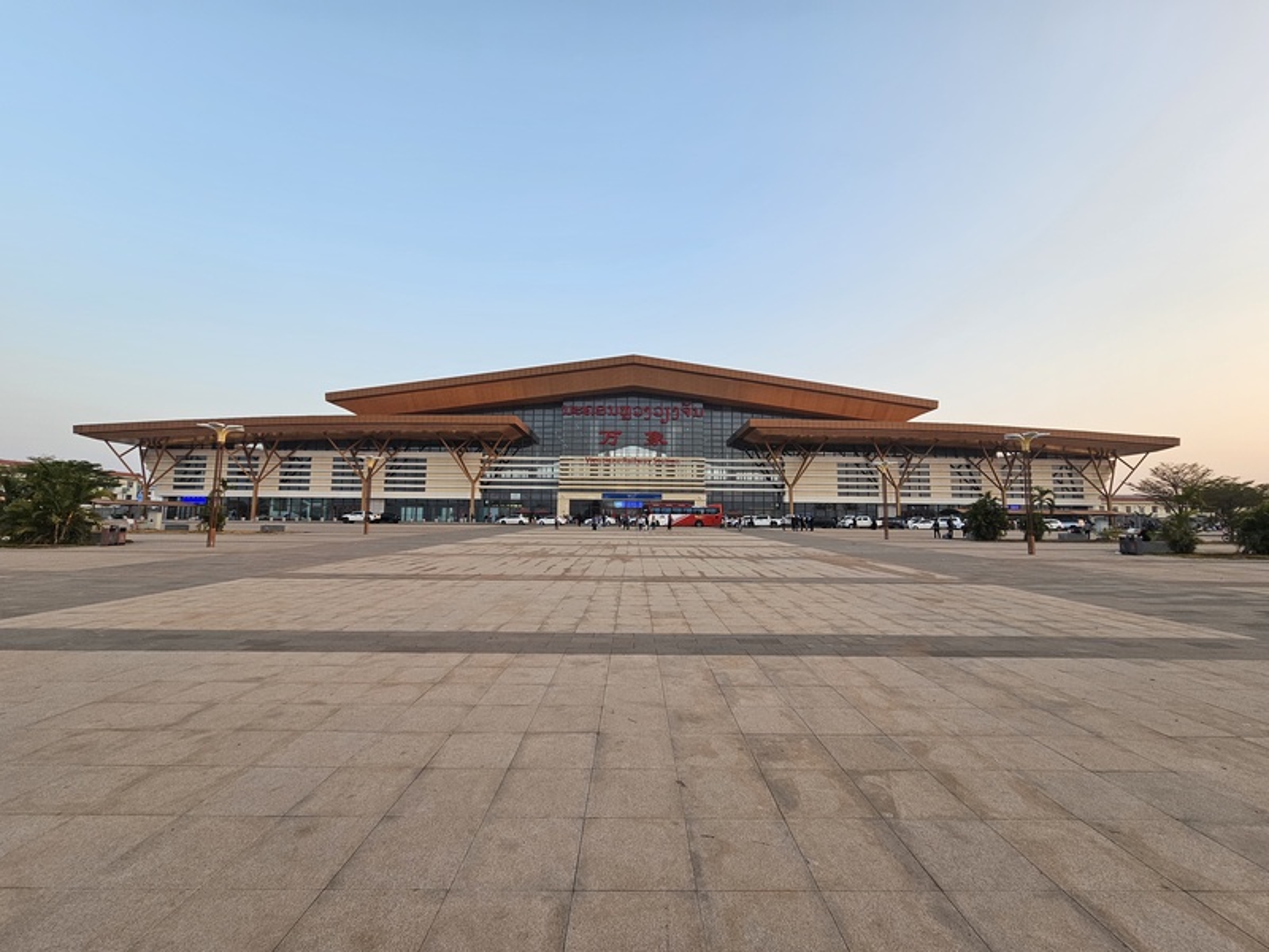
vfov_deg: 89.9
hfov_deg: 106.2
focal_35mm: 13
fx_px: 477
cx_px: 634
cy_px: 476
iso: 50
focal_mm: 2.2
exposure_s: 1/191
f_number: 2.2
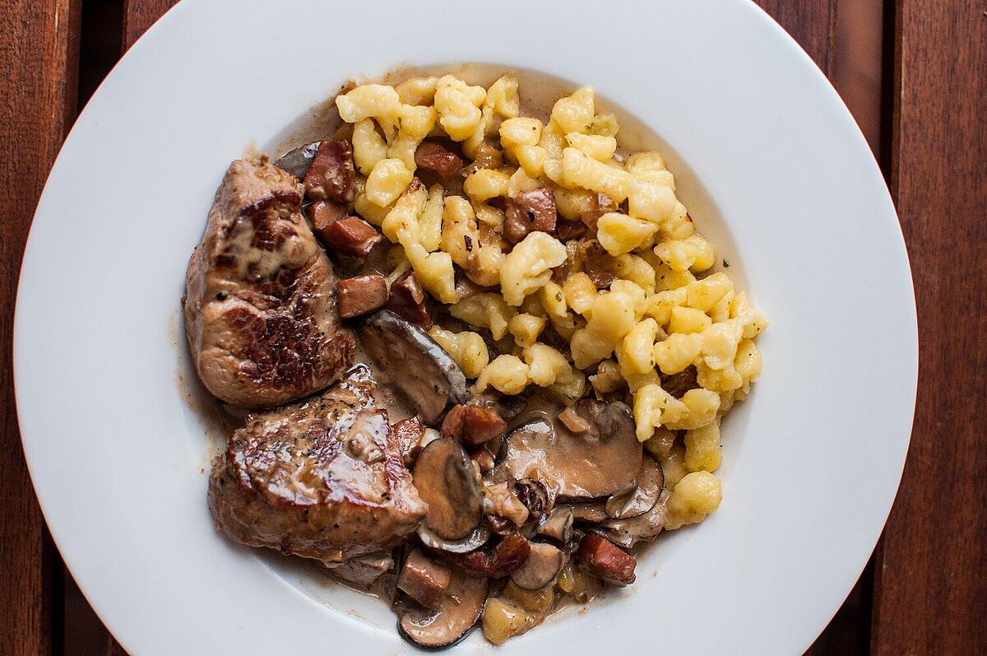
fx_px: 1438
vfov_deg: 25.7
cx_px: 494
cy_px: 328
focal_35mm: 52
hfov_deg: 37.9
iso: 250
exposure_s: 1/160
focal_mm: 35
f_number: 2.8
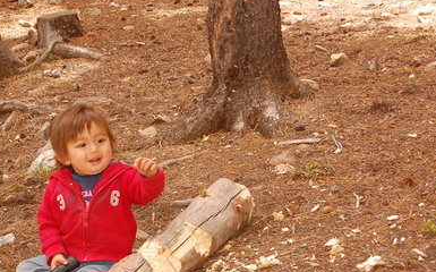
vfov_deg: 9.3
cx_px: 109
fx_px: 1661
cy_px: 190
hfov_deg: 14.9
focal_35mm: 140
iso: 400
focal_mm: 55
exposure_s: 1/250
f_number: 5.6
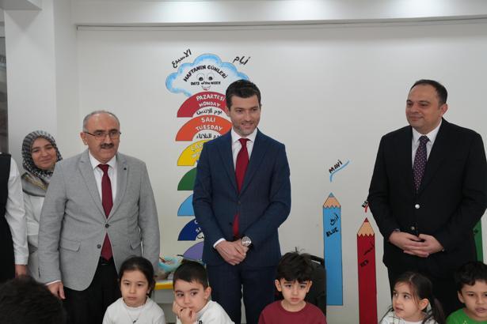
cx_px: 244
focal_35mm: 42
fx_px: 568
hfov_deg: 46.4
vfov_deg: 31.9
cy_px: 162
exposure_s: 1/160
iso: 1600
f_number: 4
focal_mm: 42
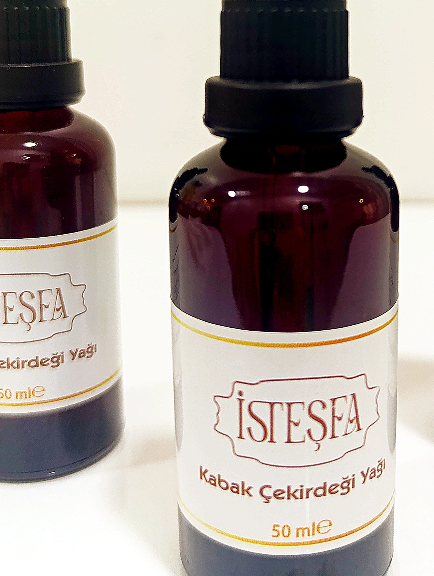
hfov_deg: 32.0
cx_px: 287
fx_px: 750
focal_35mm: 45
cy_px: 135
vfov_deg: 40.7
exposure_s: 1/101
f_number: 1.6
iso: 500
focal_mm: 6.14
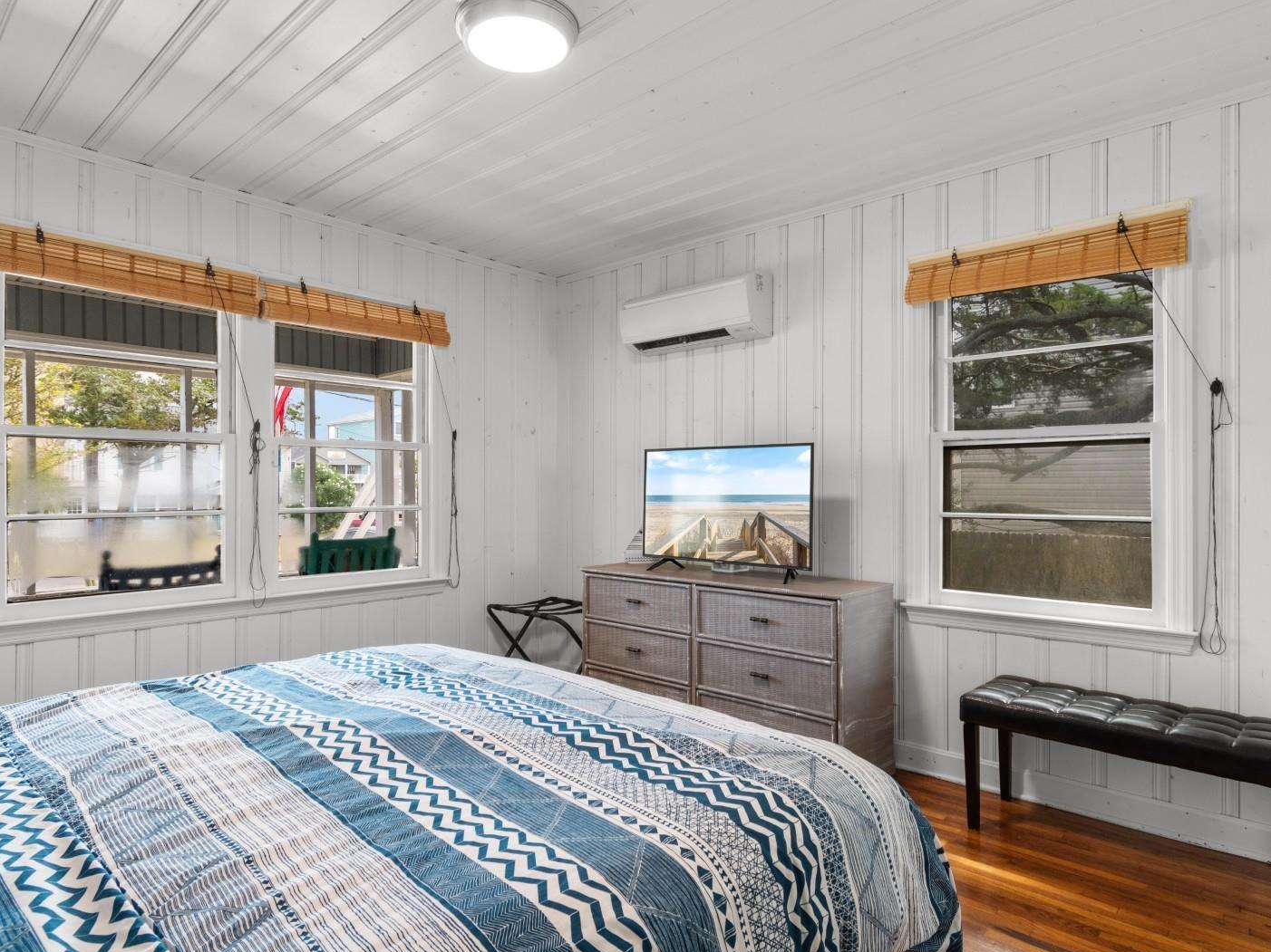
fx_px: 734
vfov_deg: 66.0
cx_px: 647
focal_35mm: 20
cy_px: 474
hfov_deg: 81.7
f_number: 4.8
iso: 100
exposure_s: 1/2
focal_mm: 12
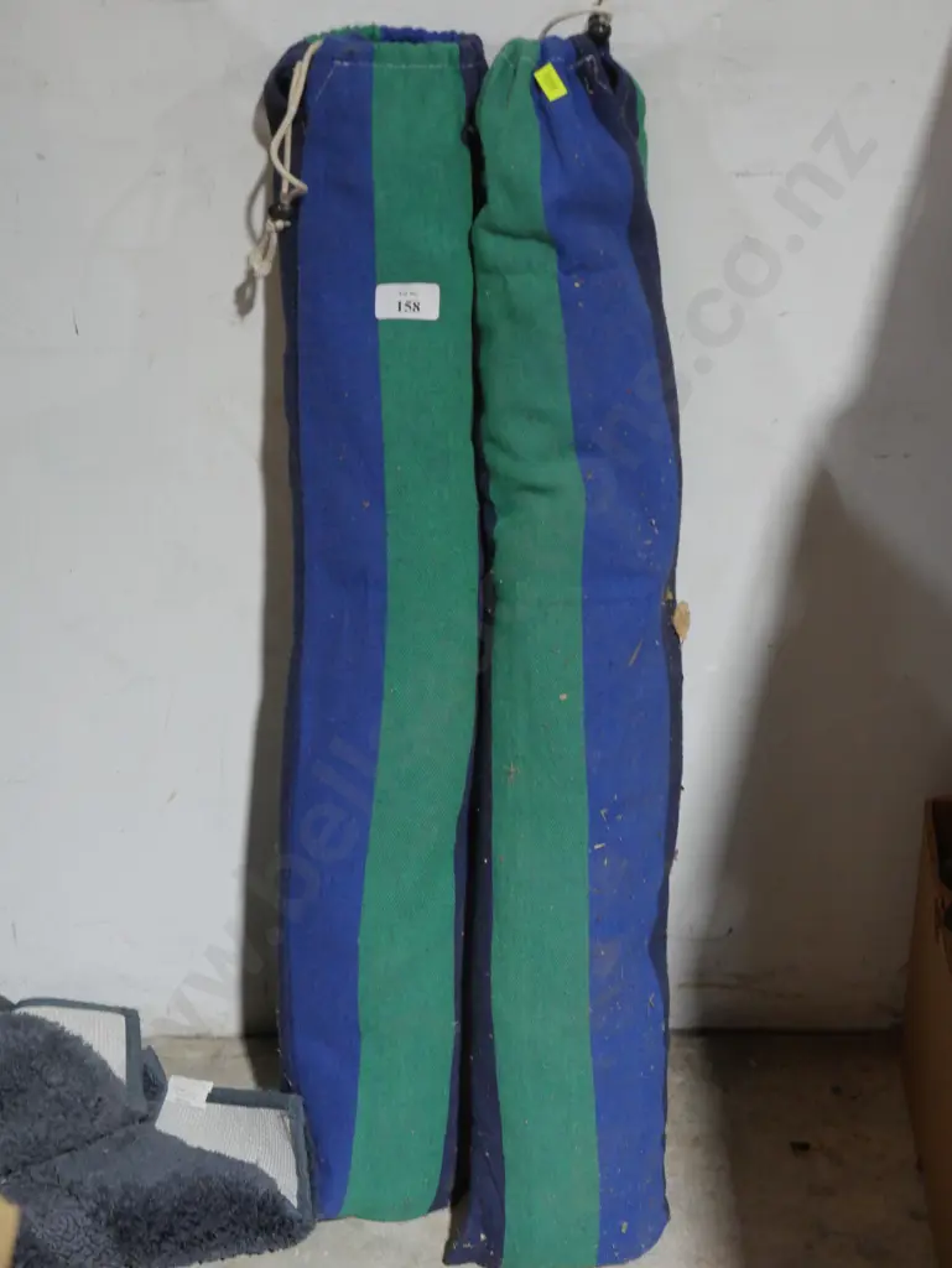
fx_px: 2565
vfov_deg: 27.8
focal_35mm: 70
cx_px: 476
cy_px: 634
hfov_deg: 21.0
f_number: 5.5
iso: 2000
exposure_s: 1/80
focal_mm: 35
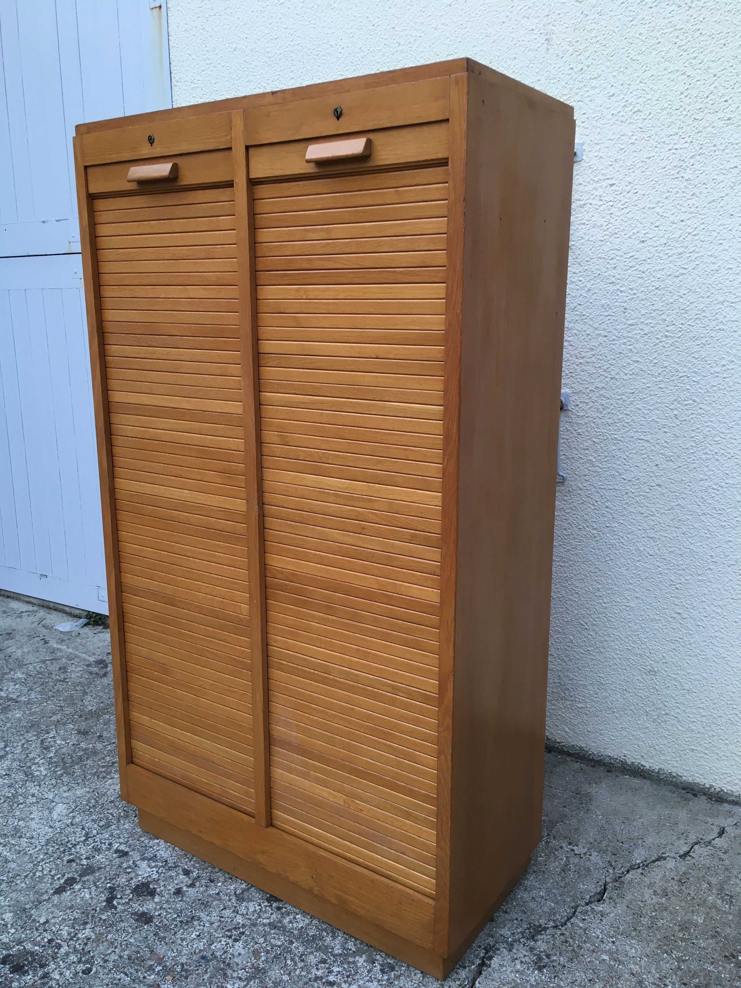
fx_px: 828
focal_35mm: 29
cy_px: 494
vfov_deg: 61.7
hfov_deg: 48.2
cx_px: 370
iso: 25
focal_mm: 4.15
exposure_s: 1/33
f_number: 2.2
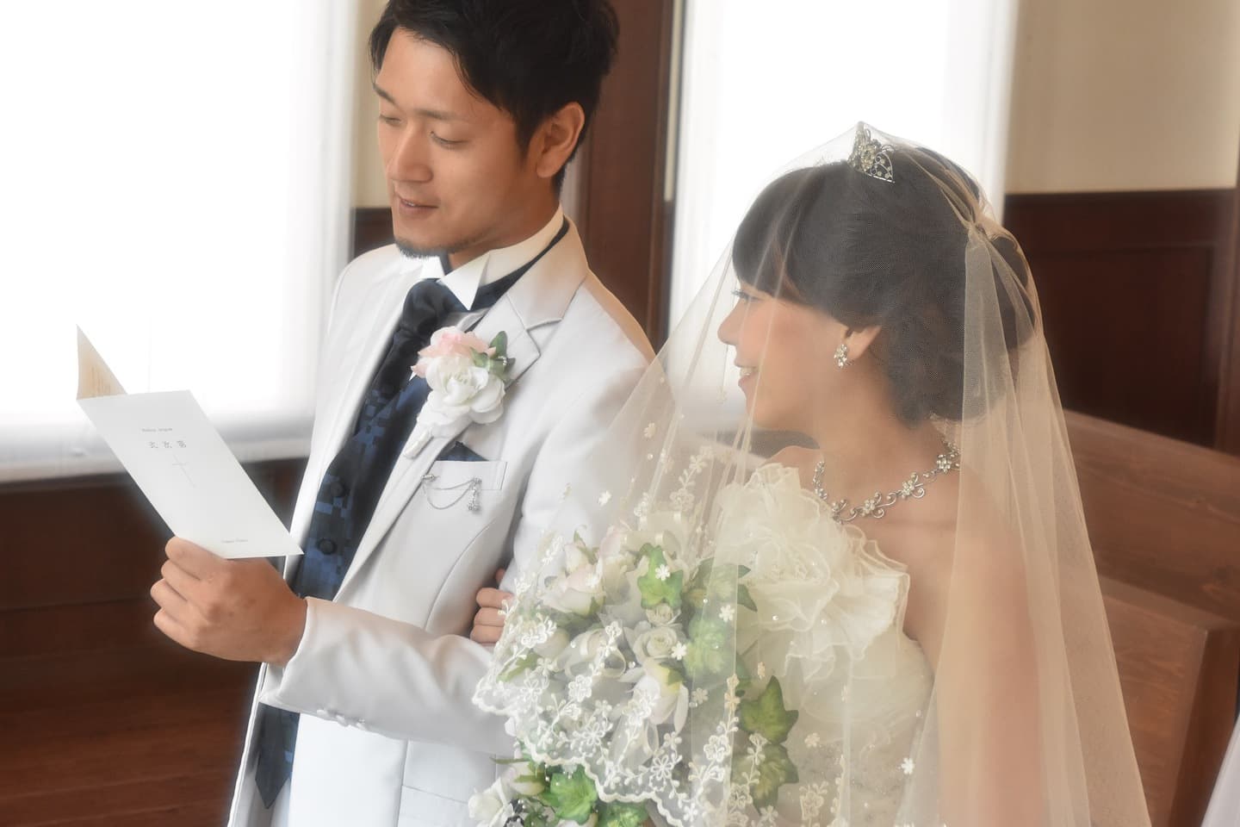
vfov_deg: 15.2
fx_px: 3100
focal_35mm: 90
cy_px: 414
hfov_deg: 22.6
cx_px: 620
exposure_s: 1/160
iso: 2000
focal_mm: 60
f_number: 5.6
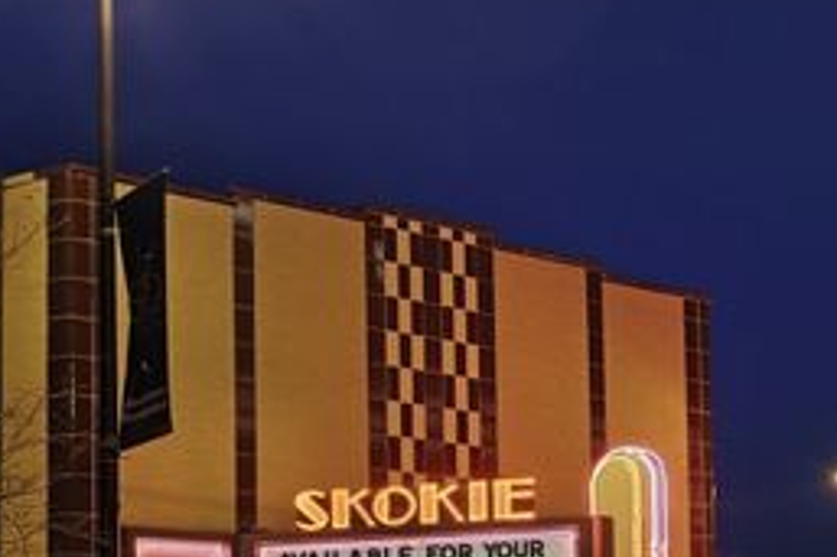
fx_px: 1626
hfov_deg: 27.8
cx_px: 91
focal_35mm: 70
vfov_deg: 19.2
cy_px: 450
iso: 400
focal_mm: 24
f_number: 8
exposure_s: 1.3
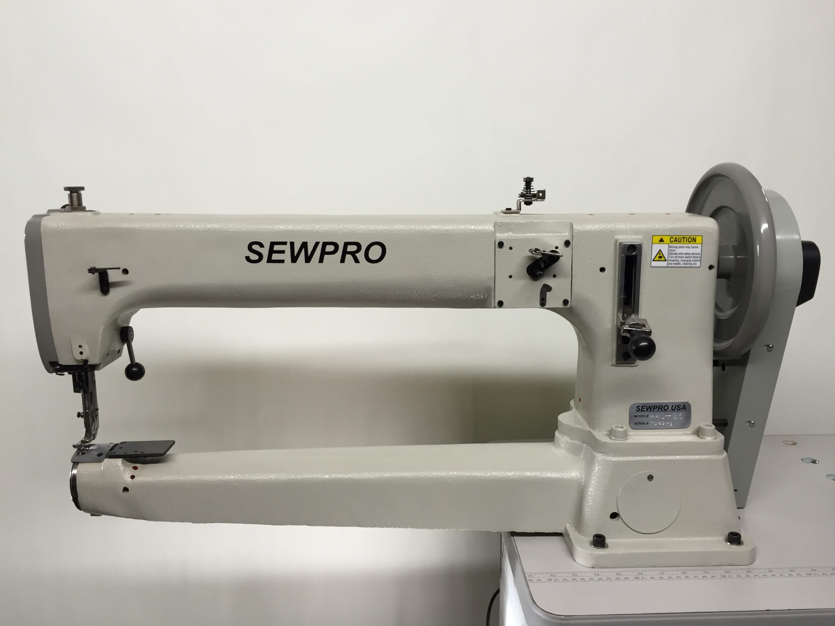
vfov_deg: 46.8
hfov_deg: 60.0
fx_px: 724
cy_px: 309
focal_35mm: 30
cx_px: 432
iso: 64
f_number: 2.2
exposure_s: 1/30
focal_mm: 4.15
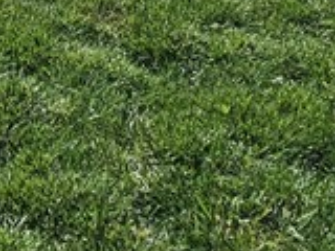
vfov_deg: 11.9
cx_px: -80
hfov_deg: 21.6
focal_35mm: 83
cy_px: -446
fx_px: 803
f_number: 2.2
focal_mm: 2.2
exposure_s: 1/4554
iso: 50
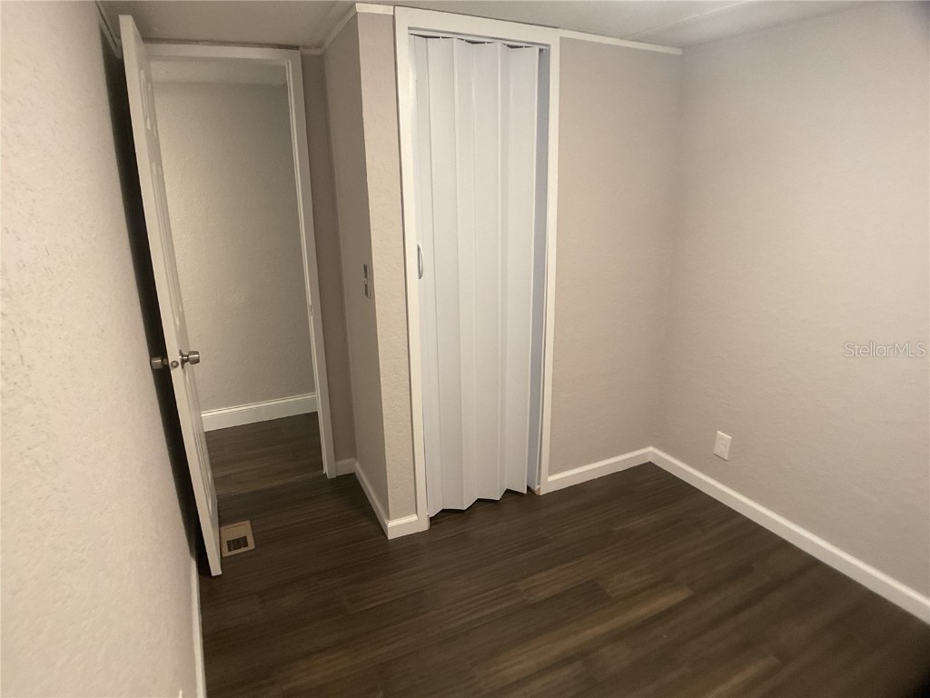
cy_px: 349
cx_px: 465
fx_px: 779
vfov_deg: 48.2
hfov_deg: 61.7
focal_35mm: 29
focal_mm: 3
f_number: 1.8
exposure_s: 1/60
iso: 160
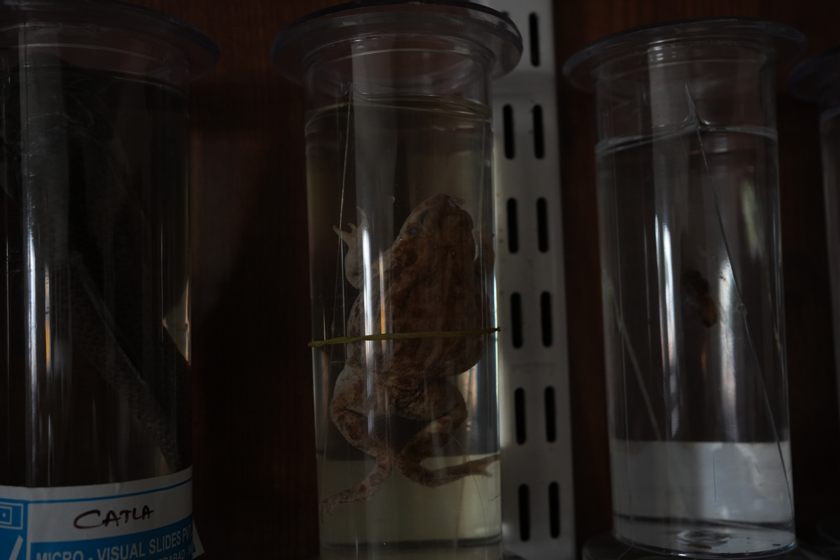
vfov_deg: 37.9
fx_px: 817
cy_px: 280
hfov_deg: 54.4
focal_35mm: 35
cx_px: 420
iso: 1600
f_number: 5.6
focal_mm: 35
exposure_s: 1/50
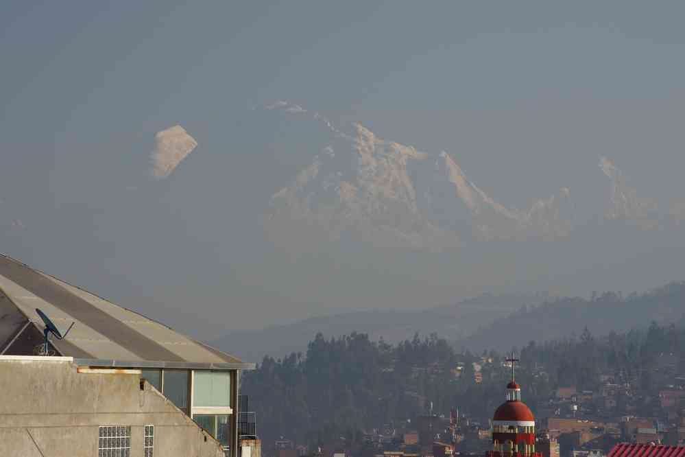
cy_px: 228
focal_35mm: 202
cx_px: 342
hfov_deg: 10.2
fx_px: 3853
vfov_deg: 6.8
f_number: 9
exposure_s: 1/200
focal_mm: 135
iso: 200
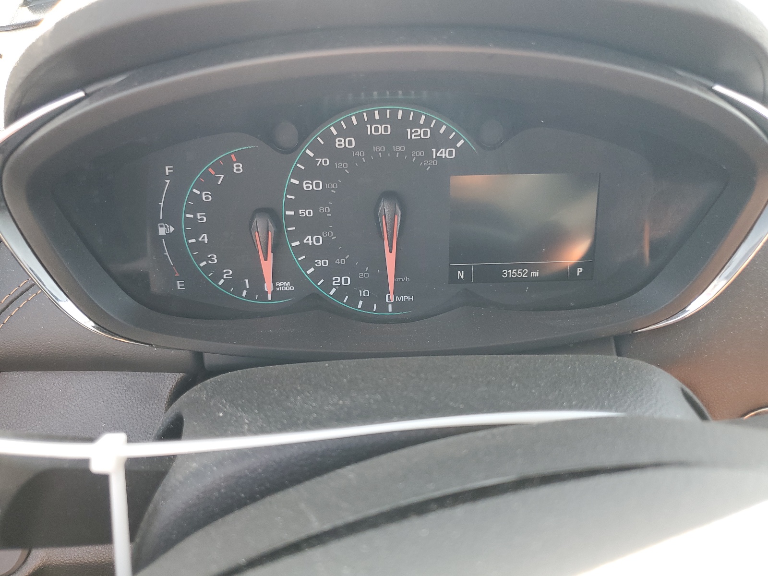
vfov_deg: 53.1
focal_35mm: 26
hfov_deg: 67.3
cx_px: 384
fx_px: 577
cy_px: 288
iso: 89
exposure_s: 1/120
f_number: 1.5
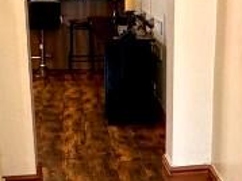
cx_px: 173
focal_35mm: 80
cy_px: 132
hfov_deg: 24.2
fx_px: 559
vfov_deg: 18.3
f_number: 2.2
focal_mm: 2.22
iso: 320
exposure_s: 1/50
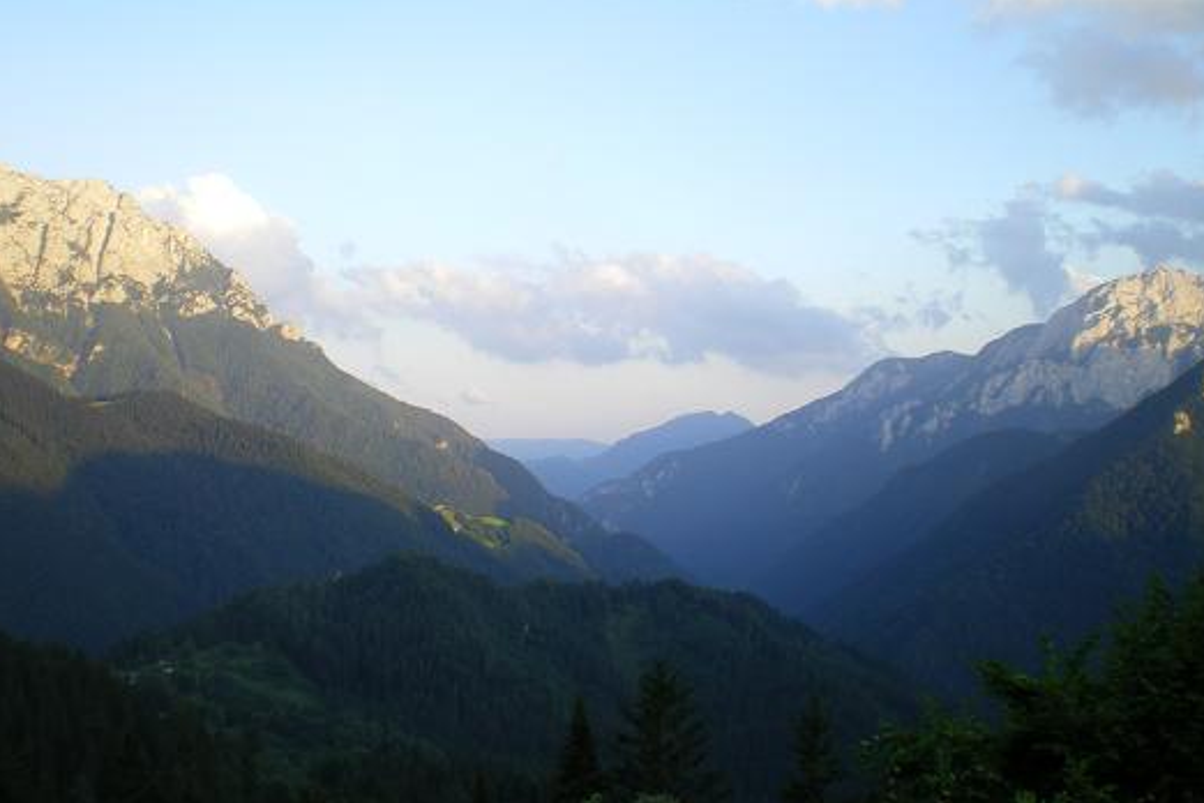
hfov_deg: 48.5
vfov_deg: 33.4
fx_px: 1338
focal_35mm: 40
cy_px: 452
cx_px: 602
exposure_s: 1/50
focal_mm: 6.3
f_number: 4.6
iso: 64
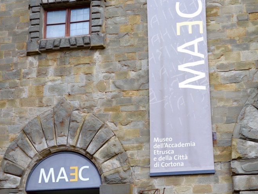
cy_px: 154
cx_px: 130
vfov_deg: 22.0
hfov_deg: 29.4
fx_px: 492
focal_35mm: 66
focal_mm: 30
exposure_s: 1/125
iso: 320
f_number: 5.6
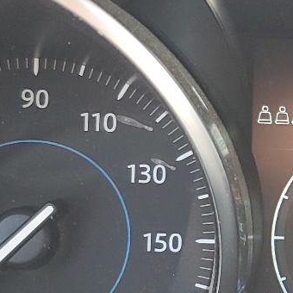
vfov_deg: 16.1
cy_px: 215
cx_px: 360
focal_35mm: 108
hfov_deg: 15.5
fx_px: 1034
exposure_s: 1/120
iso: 85
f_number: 1.5
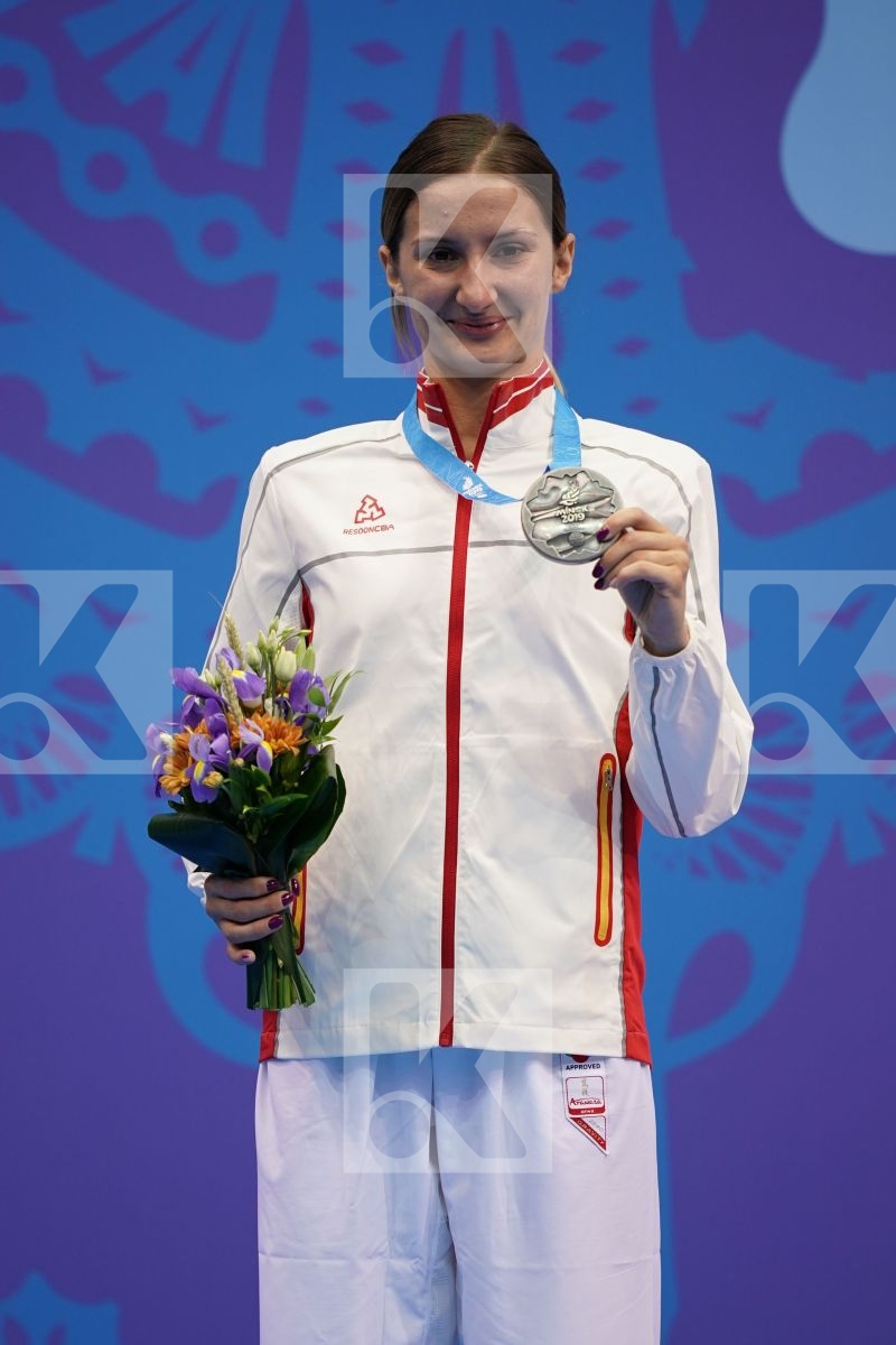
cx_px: 448
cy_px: 672
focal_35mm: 600
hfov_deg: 2.3
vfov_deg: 3.4
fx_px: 22398
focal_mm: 400
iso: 640
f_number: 2.8
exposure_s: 1/500
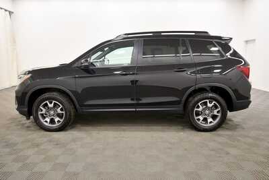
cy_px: 90
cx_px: 134
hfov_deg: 71.5
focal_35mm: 25
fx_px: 187
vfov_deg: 51.3
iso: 1250
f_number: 5.3
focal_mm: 17
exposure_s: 1/125
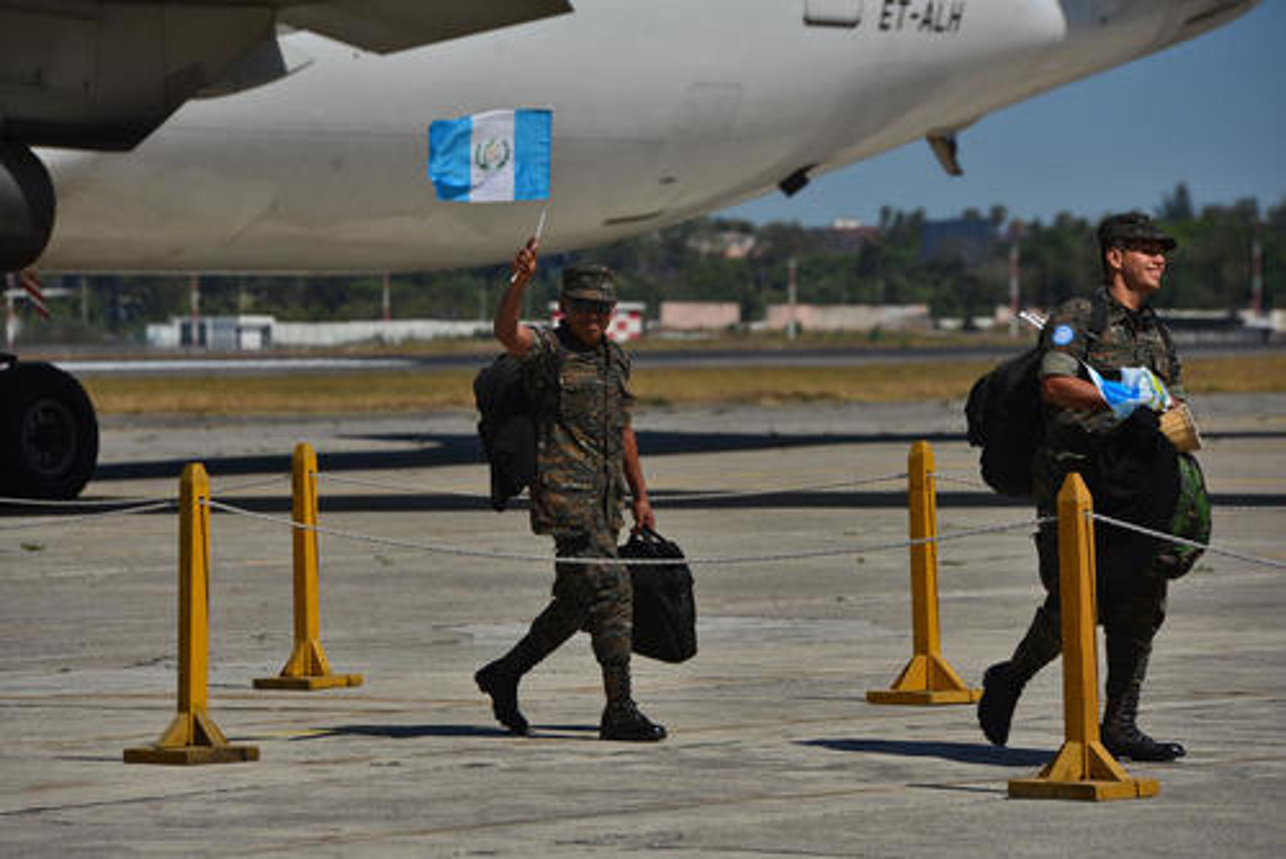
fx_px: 7148
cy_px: 430
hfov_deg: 10.3
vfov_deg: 6.9
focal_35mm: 200
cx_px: 643
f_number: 8
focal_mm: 200
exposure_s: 1/640
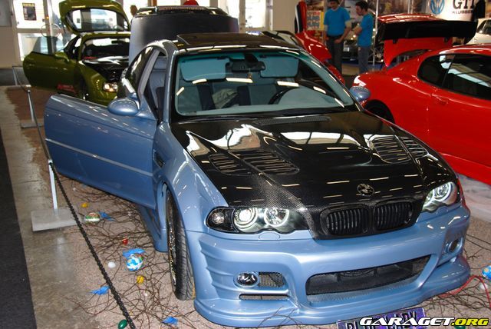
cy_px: 164
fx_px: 532
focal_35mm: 39
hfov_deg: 49.5
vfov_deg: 34.3
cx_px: 246
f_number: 4
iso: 200
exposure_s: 1/60
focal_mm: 26
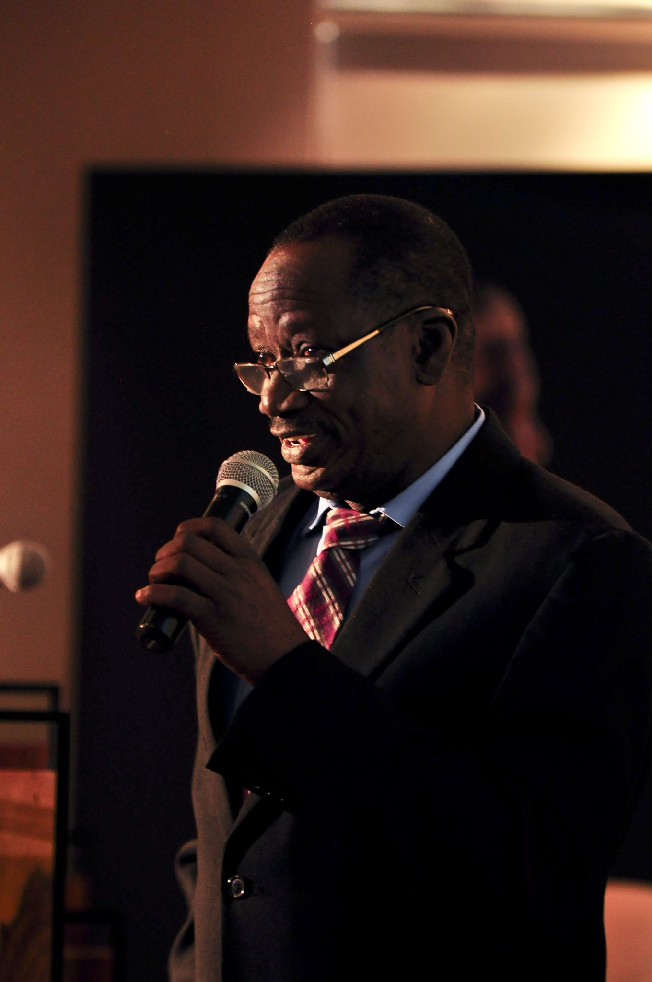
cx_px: 326
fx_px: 5311
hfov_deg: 7.0
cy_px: 491
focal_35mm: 195
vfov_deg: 10.6
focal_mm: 130
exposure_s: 1/50
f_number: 2.8
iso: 800
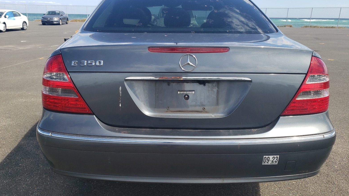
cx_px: 173
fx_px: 268
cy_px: 110
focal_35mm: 29
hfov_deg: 66.1
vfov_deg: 40.1
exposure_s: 1/2000
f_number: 1.5
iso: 50
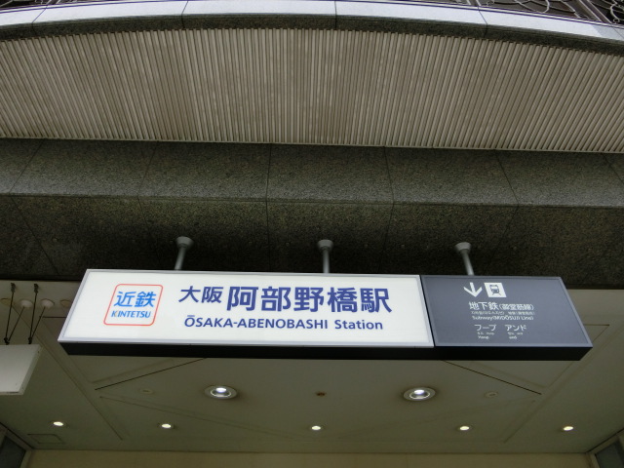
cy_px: 234
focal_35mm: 25
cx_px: 312
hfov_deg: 69.4
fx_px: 451
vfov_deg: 54.9
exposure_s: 1/250
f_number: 3.5
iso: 80
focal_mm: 4.5
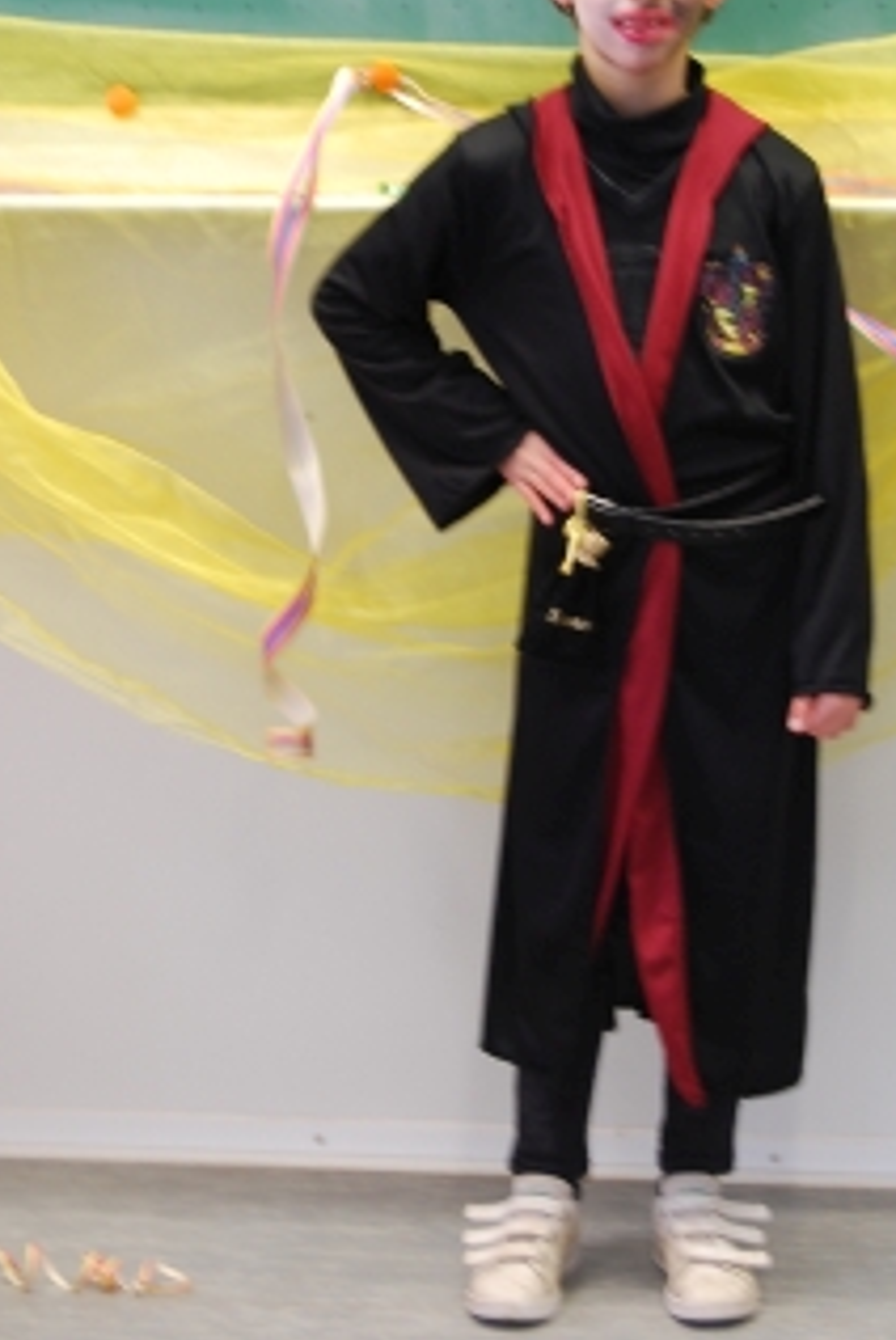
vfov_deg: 20.8
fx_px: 3650
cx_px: 539
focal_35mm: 98
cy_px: 554
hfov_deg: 14.0
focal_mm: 46
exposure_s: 1/25
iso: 400
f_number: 5.3
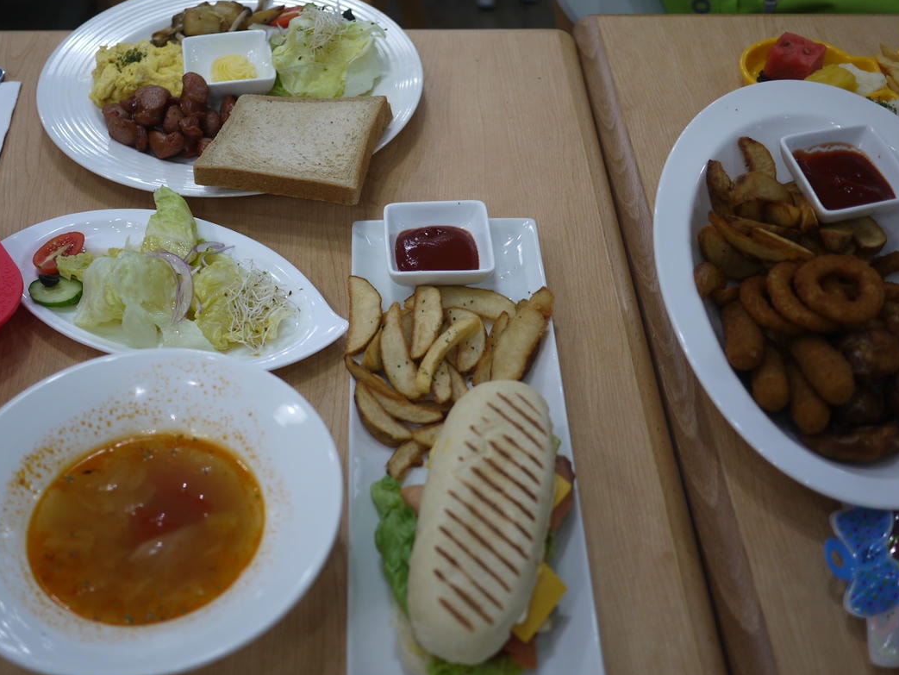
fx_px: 1195
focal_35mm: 46
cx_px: 418
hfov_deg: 41.2
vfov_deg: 31.5
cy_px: 312
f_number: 1.7
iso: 160
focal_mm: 20
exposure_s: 1/125
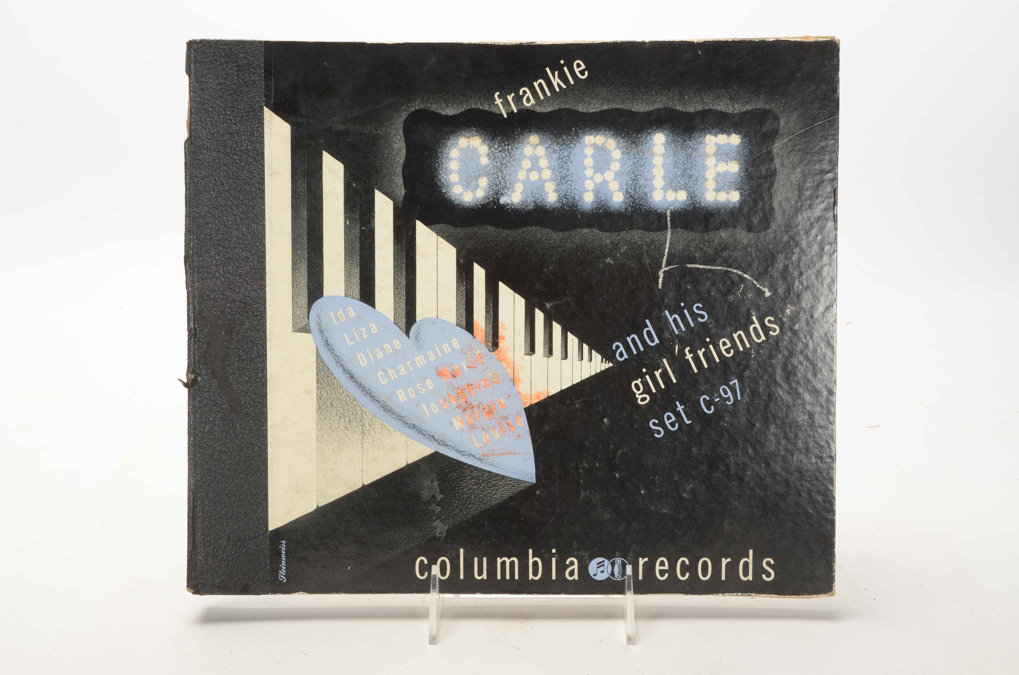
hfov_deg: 35.1
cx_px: 510
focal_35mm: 57
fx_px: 1610
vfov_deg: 23.7
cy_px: 338
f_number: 14
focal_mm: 38
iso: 200
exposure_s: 1/160
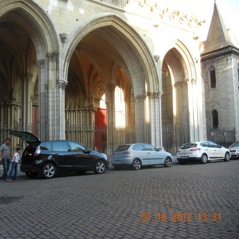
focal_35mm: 36
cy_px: 121
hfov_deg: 45.3
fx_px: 281
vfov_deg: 46.0
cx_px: 79
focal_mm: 5.4
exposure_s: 1/80.3
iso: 160
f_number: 3.5
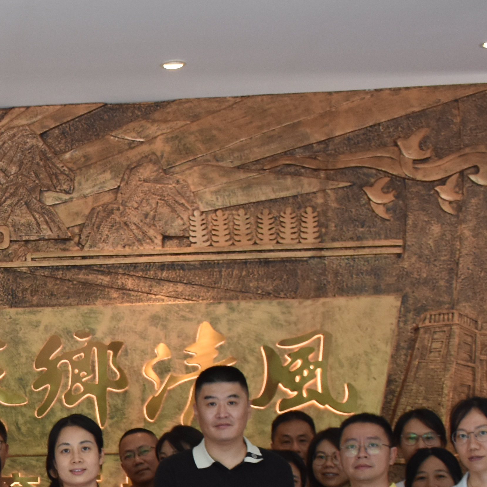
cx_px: -147
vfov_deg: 18.7
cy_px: 391
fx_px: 1464
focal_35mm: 92
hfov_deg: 17.7
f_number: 5
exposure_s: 1/100
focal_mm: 20
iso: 800
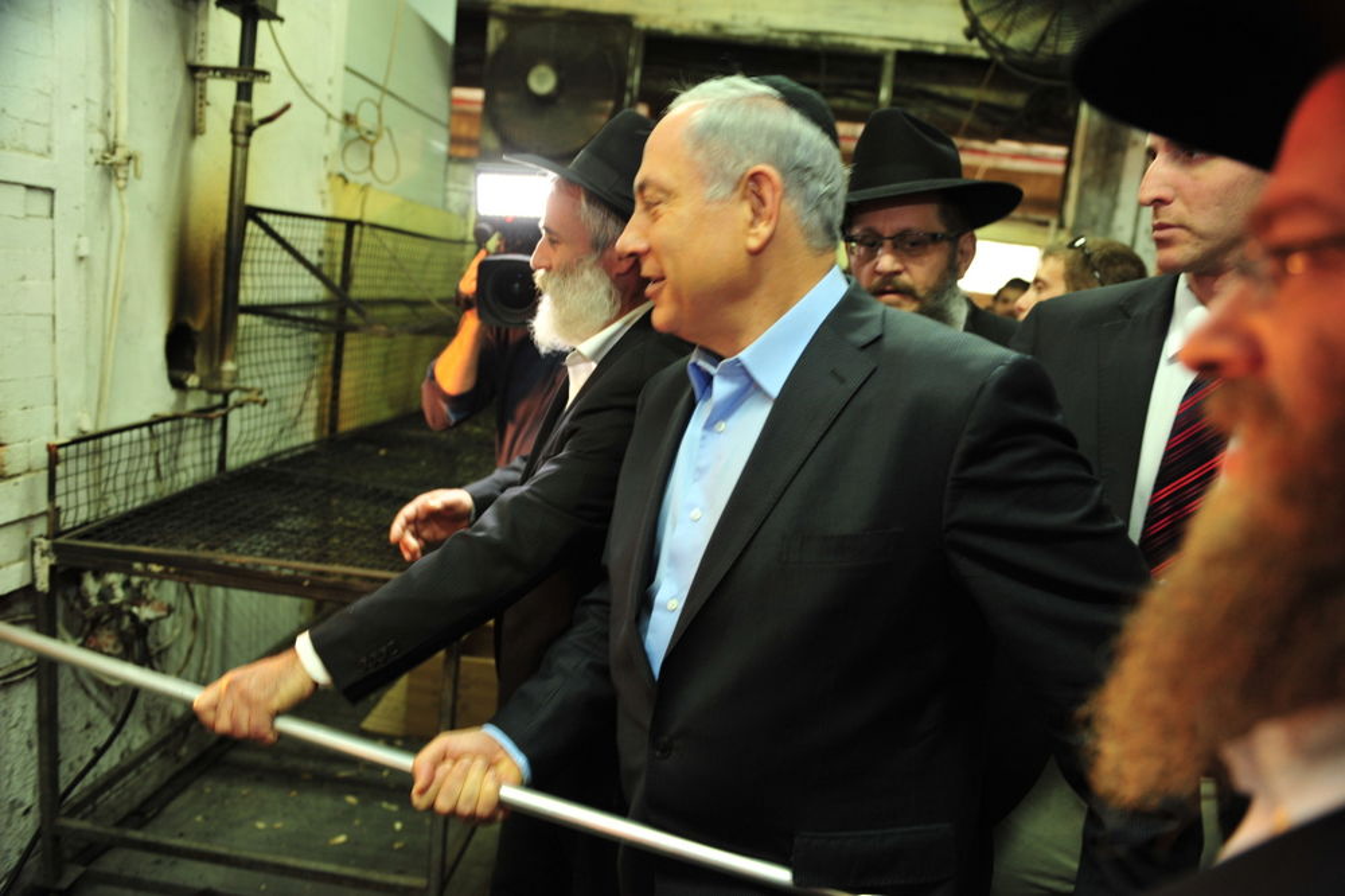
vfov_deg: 49.5
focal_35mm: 26
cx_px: 672
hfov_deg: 69.4
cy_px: 448
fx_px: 971
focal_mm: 26
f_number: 3.2
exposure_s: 1/40
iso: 1250
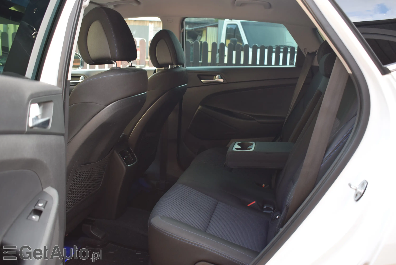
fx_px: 380
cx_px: 198
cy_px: 132
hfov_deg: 55.1
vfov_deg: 38.4
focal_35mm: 34
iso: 640
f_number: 4
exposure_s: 1/60
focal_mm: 23
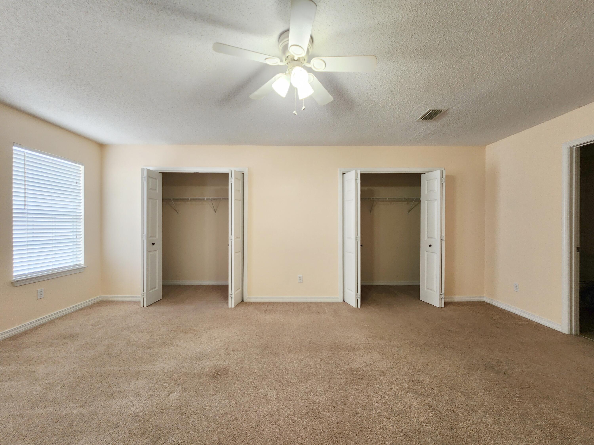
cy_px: 222
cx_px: 297
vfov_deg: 89.9
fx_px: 223
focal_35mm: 13
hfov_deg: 106.2
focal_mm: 2.2
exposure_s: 1/60
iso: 160
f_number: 2.2
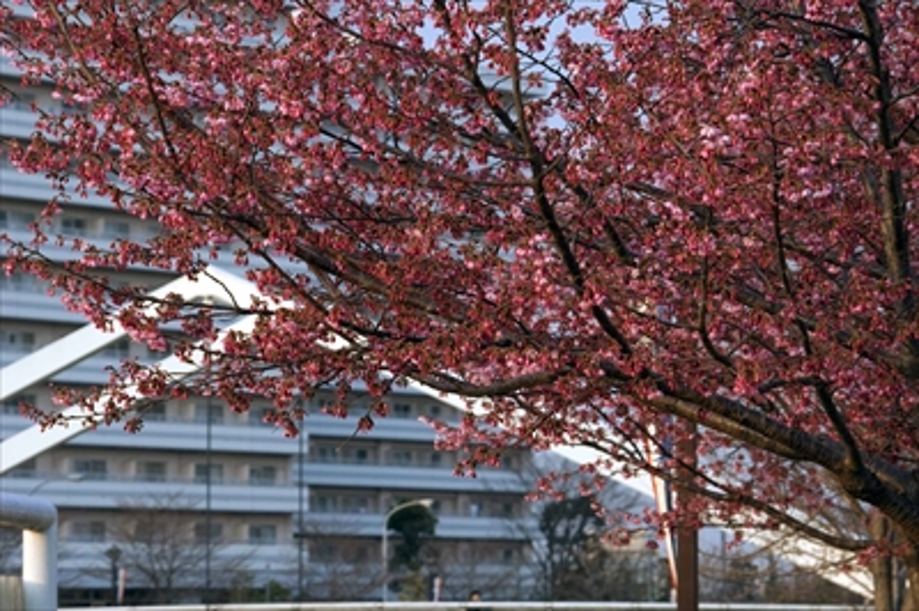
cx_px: 460
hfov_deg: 14.9
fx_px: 3520
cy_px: 306
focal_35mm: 138
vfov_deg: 9.9
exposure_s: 1/200
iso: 400
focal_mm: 92
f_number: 8
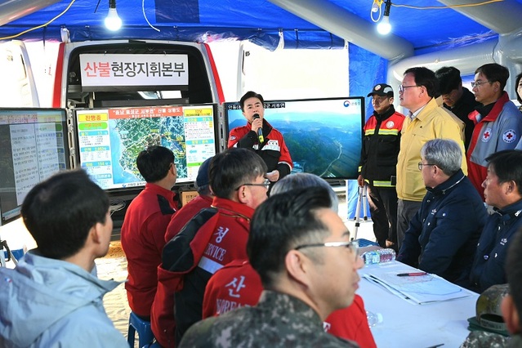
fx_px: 493
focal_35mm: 34
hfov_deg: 55.8
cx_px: 261
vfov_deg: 38.9
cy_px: 174
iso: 1000
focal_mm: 34
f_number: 4.5
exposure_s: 1/161
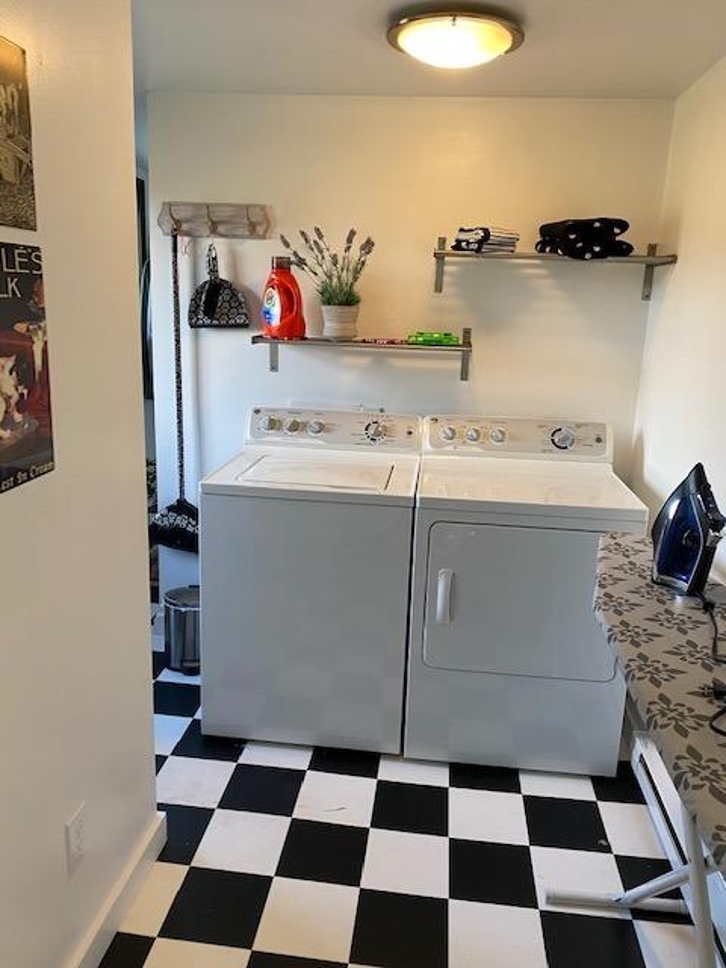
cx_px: 363
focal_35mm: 26
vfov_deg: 67.3
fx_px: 727
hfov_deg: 53.1
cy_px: 484
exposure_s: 1/60
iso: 80
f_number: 1.8
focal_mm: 4.25
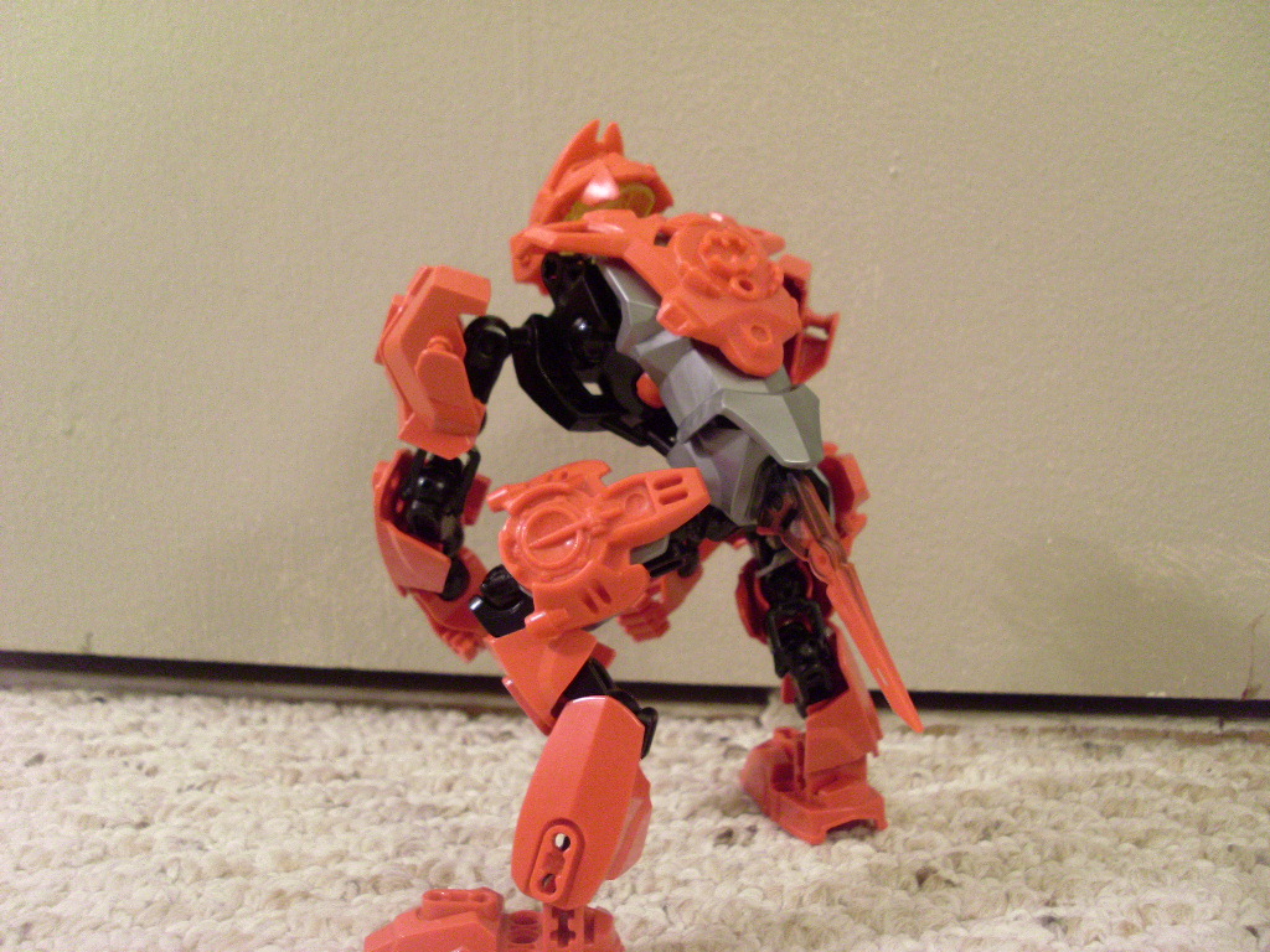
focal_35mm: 38
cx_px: 635
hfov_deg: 49.0
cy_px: 476
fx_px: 1394
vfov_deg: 37.7
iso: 200
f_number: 3
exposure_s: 1/6
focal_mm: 6.3
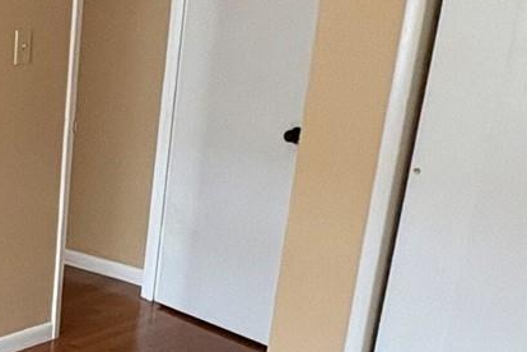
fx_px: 1054
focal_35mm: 72
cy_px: 357
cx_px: -57
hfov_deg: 25.9
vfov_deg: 18.4
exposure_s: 1/60
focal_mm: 2.22
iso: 320
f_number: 2.2
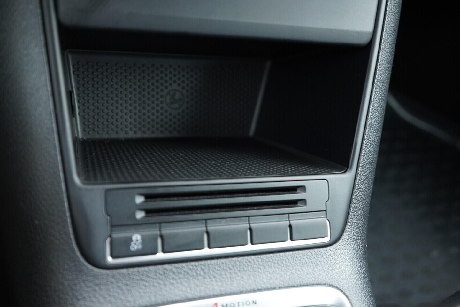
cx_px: 230
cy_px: 154
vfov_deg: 36.9
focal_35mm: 36
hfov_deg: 53.1
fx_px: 460
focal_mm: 24
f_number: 2.8
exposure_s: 1/40
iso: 1000
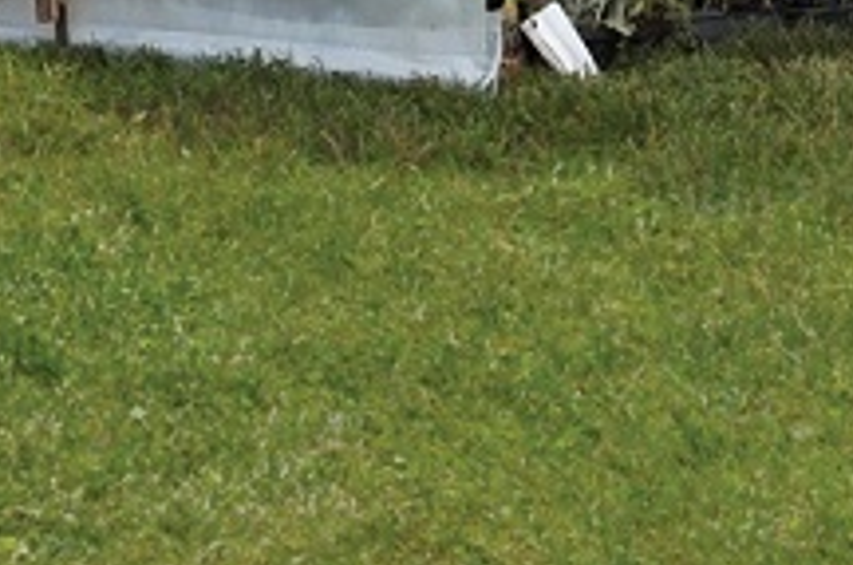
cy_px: -723
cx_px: 1767
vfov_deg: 3.7
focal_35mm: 368
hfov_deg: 5.5
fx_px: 8694
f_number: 16
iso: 200
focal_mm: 45
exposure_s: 1/320
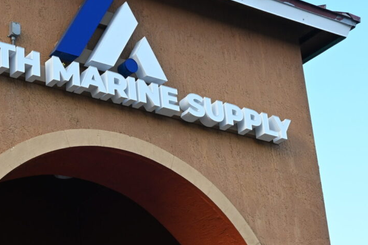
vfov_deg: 13.8
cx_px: 137
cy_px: 134
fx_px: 1012
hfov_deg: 20.6
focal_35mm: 99
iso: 200
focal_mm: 24.5
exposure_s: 1/250
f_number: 5
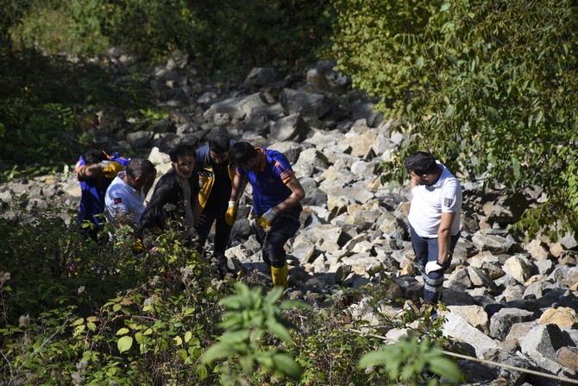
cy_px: 193
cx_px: 289
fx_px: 3372
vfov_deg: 6.5
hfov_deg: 9.8
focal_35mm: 210
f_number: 5.6
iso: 200
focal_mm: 140
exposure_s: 1/800
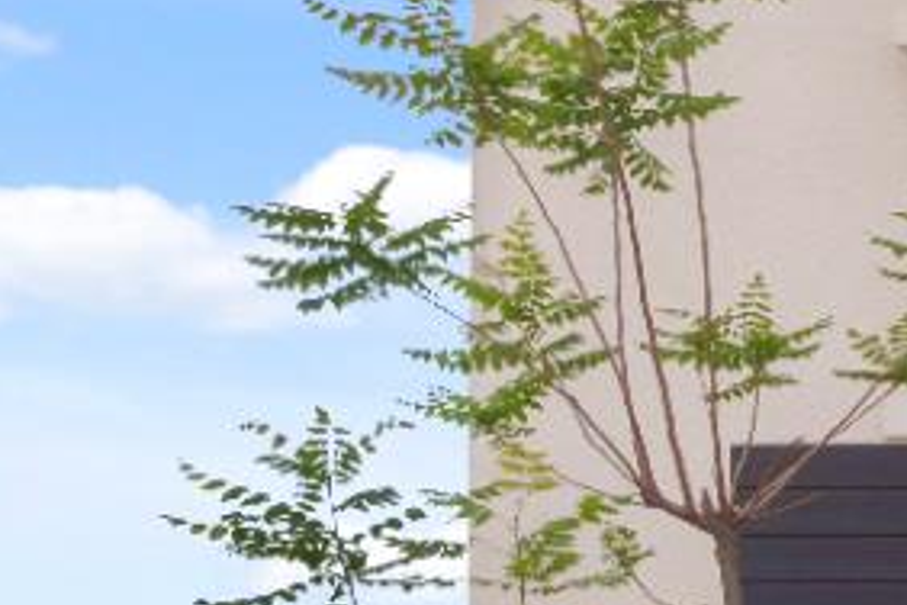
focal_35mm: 88
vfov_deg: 15.4
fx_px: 2228
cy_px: 212
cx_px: 2142
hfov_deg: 14.9
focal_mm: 11.1
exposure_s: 1/160
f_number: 7.1
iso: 200
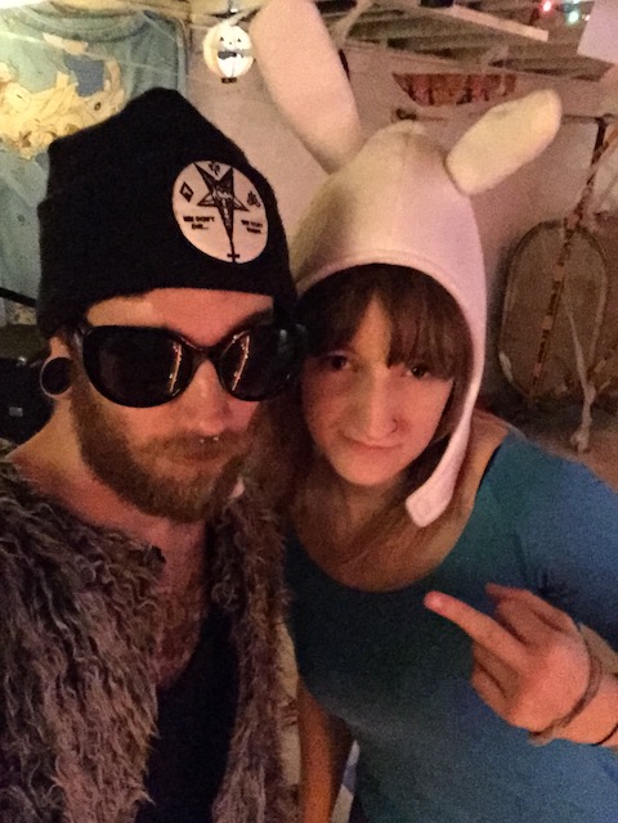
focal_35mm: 31
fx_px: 738
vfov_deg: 58.4
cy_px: 412
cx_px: 309
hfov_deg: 45.4
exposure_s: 1/15
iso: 2000
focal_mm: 2.65
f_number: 2.2
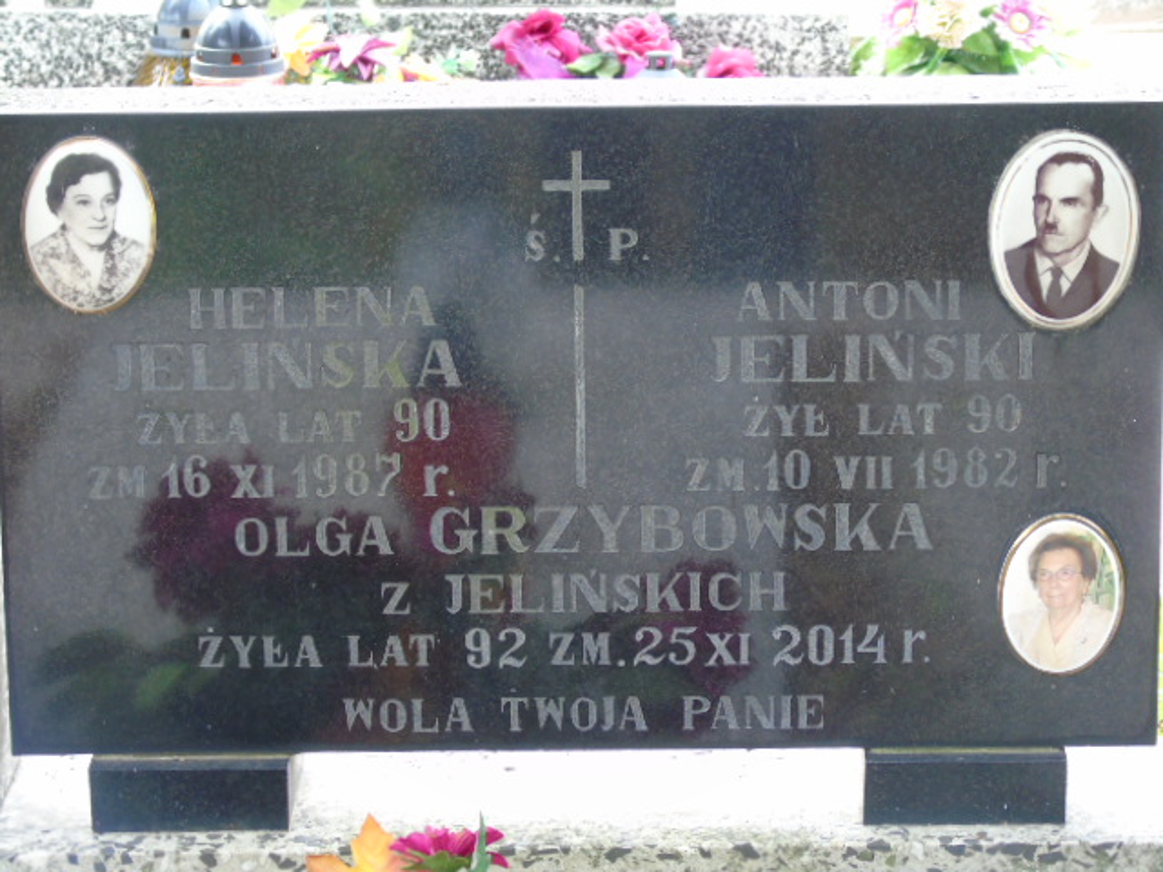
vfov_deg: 12.0
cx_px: 582
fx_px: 4166
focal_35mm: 124
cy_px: 436
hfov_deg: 15.9
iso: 250
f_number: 4.6
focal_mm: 22
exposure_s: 1/30
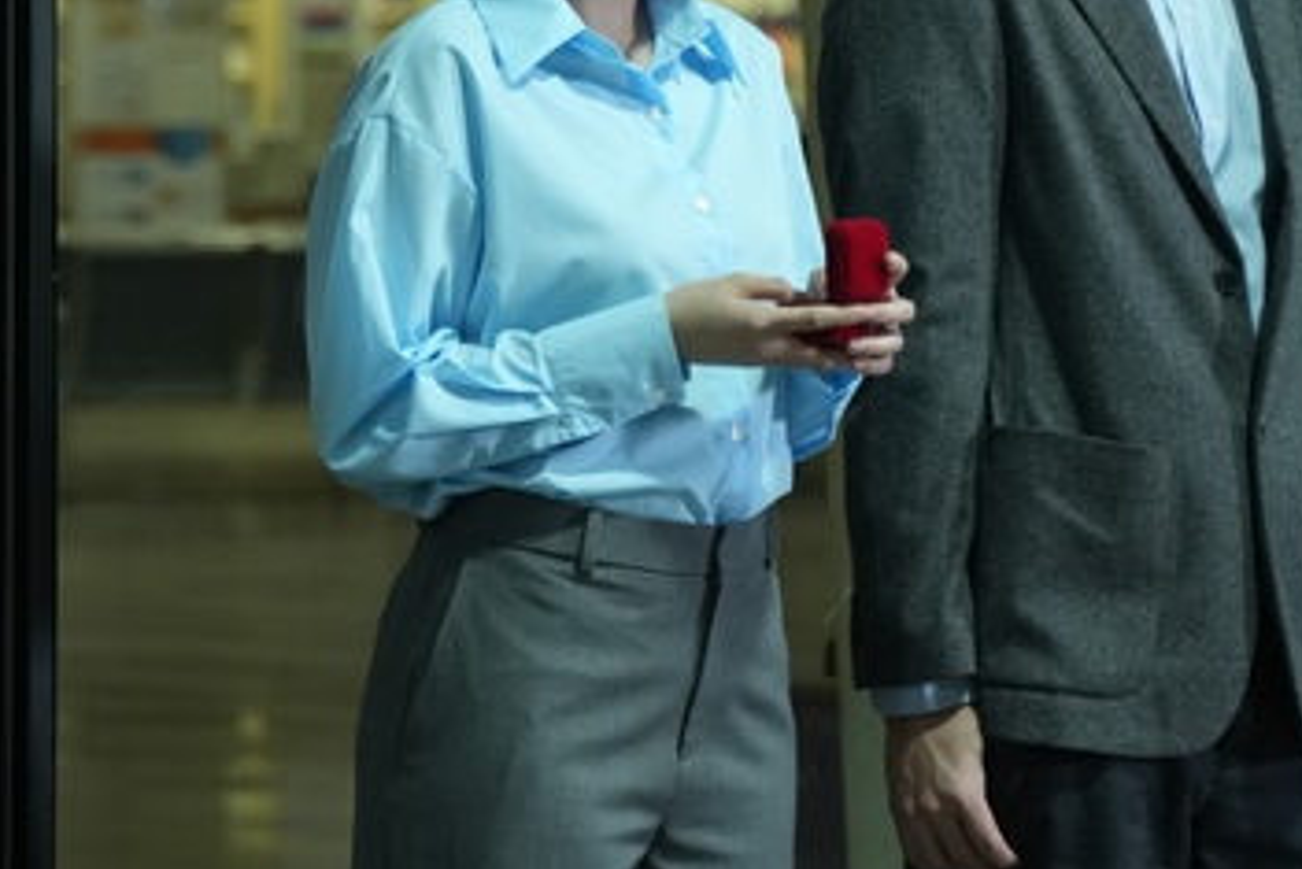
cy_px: 87
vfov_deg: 6.2
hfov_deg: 9.3
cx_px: 840
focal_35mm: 222
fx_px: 8032
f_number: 2.8
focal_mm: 75
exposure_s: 1/100
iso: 1600
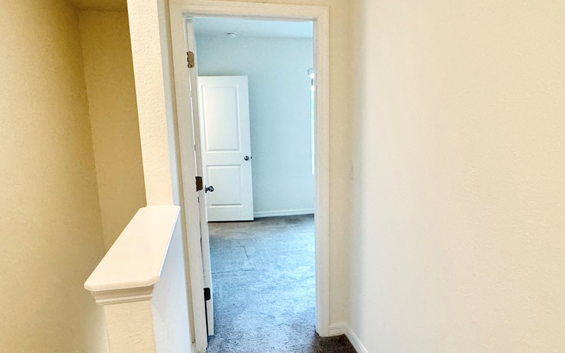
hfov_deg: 70.3
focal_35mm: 26
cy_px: 201
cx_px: 300
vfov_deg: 47.5
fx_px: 400
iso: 320
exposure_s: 1/120
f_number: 2.2
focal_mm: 2.22
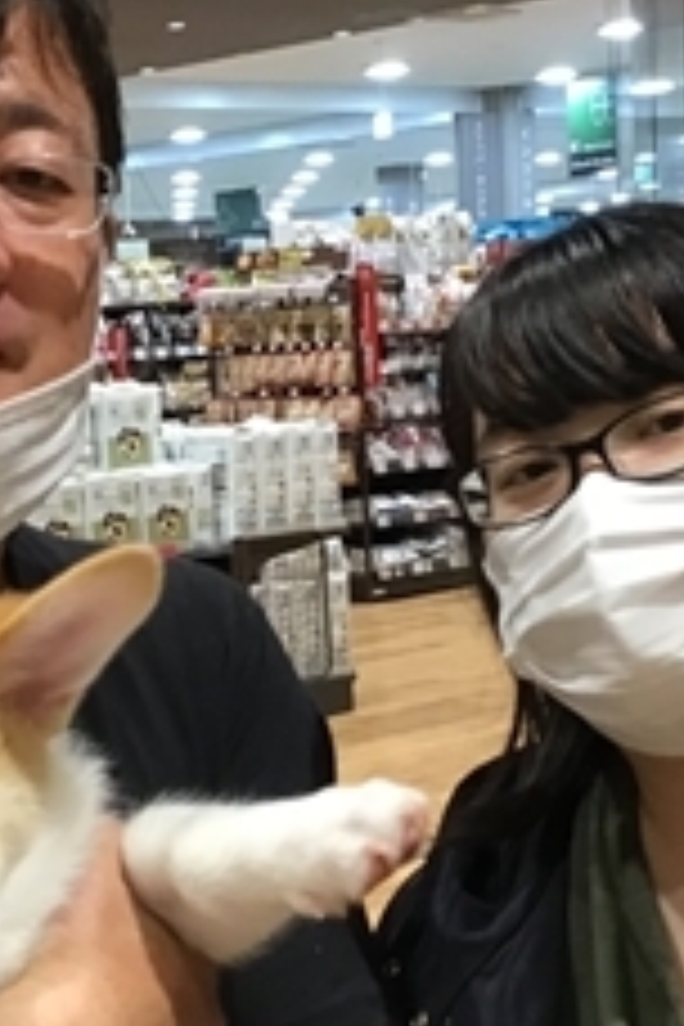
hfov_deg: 16.0
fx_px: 2422
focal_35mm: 85
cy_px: 756
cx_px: 230
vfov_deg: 23.7
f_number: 2.4
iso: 80
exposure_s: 1/30
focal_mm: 3.3
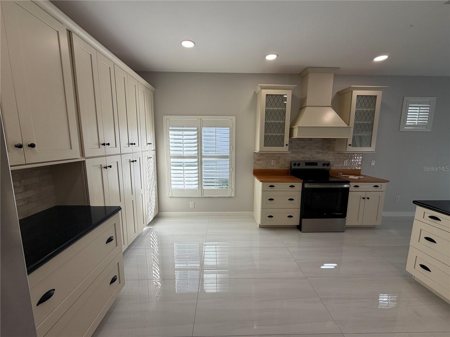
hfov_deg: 102.1
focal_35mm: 14
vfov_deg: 85.7
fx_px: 182
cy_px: 168
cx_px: 225
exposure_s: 1/139
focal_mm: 2.22
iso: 40
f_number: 2.2
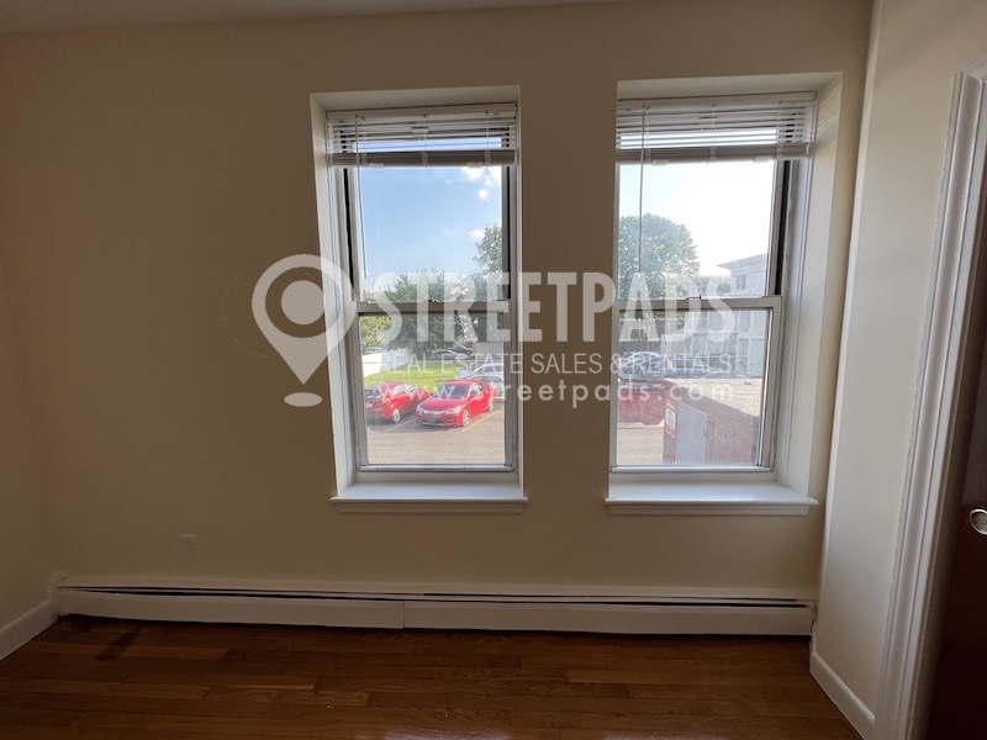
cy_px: 370
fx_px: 371
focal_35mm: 13
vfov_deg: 89.9
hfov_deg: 106.2
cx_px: 494
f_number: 1.8
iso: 32
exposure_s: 1/203
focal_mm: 1.57
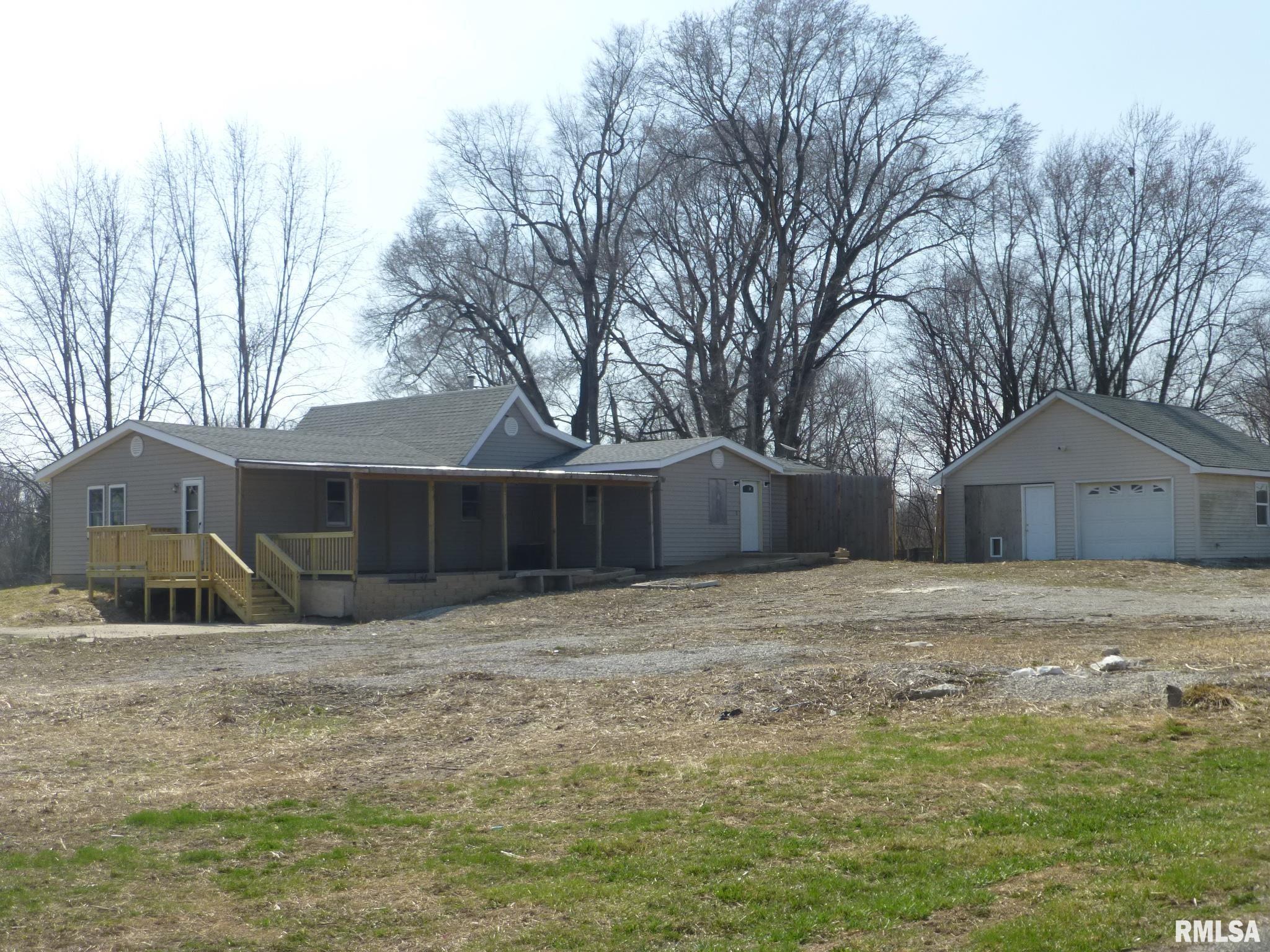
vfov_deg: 30.9
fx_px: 1724
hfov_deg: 40.4
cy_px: 476
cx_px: 635
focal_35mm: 47
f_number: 4.2
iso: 100
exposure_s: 1/1000
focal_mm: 8.5
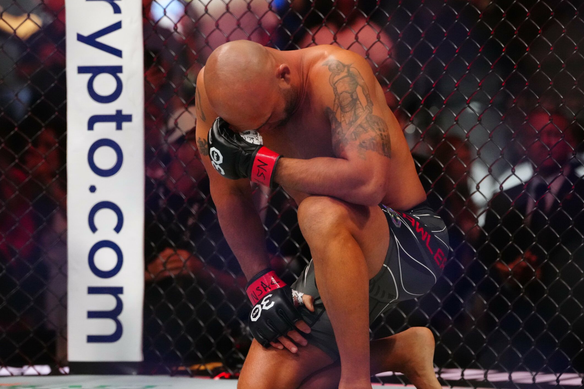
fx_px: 3358
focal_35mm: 207
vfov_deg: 6.6
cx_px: 264
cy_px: 213
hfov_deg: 9.9
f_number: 4
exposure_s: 1/2000
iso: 8000
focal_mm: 171
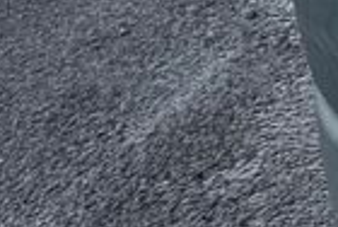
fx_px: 1712
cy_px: -427
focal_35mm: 182
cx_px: 1082
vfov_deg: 6.9
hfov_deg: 8.8
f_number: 1.78
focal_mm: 6.76
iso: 80
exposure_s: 1/1059
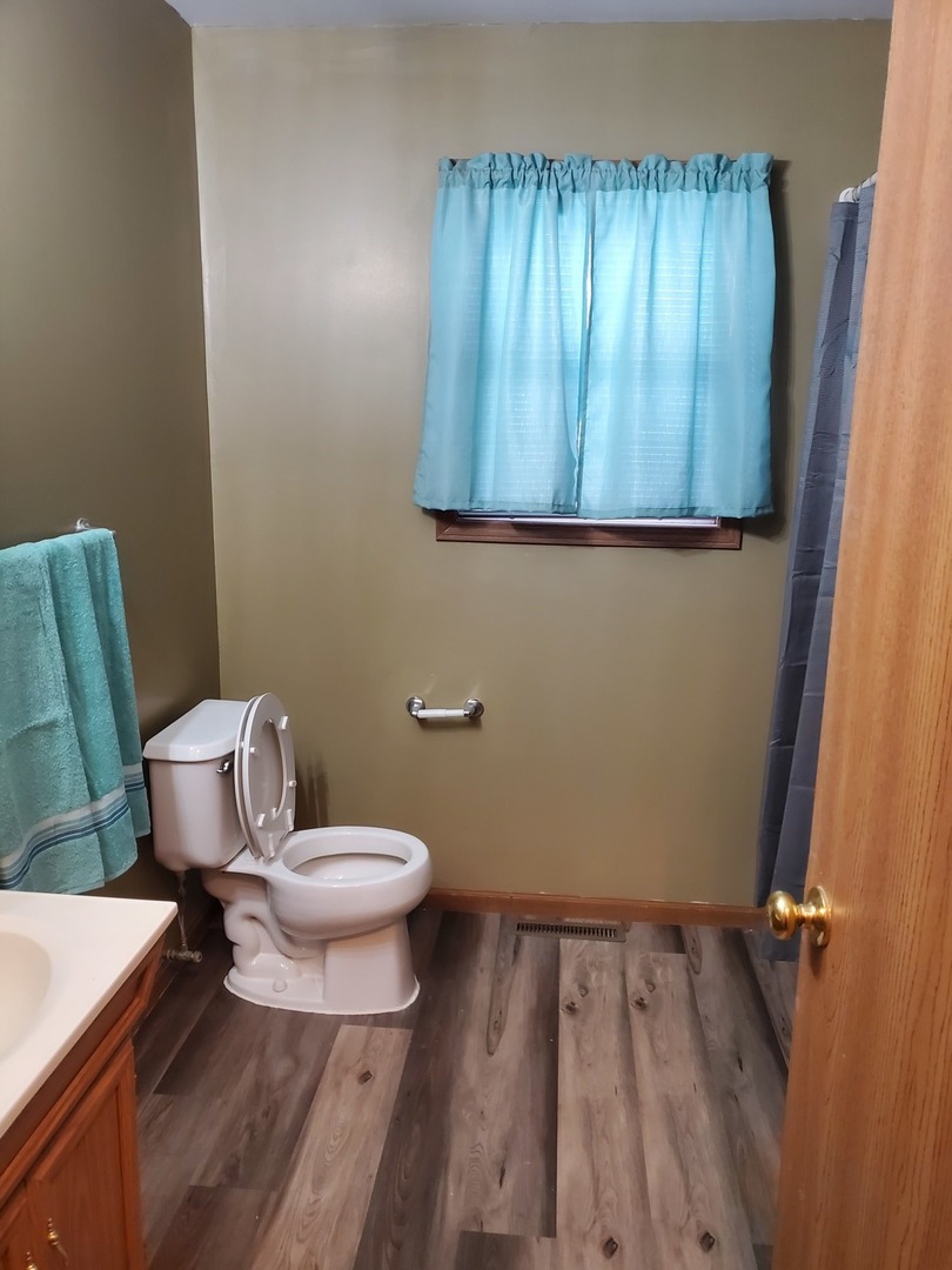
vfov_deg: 67.3
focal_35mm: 26
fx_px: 953
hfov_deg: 53.1
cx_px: 476
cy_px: 635
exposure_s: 1/40
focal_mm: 4.3
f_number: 1.5
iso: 200
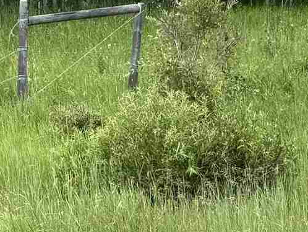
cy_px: 126
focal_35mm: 148
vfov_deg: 10.0
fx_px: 1317
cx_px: -1
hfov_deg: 13.2
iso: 80
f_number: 1.78
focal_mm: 6.76
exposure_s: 1/1818
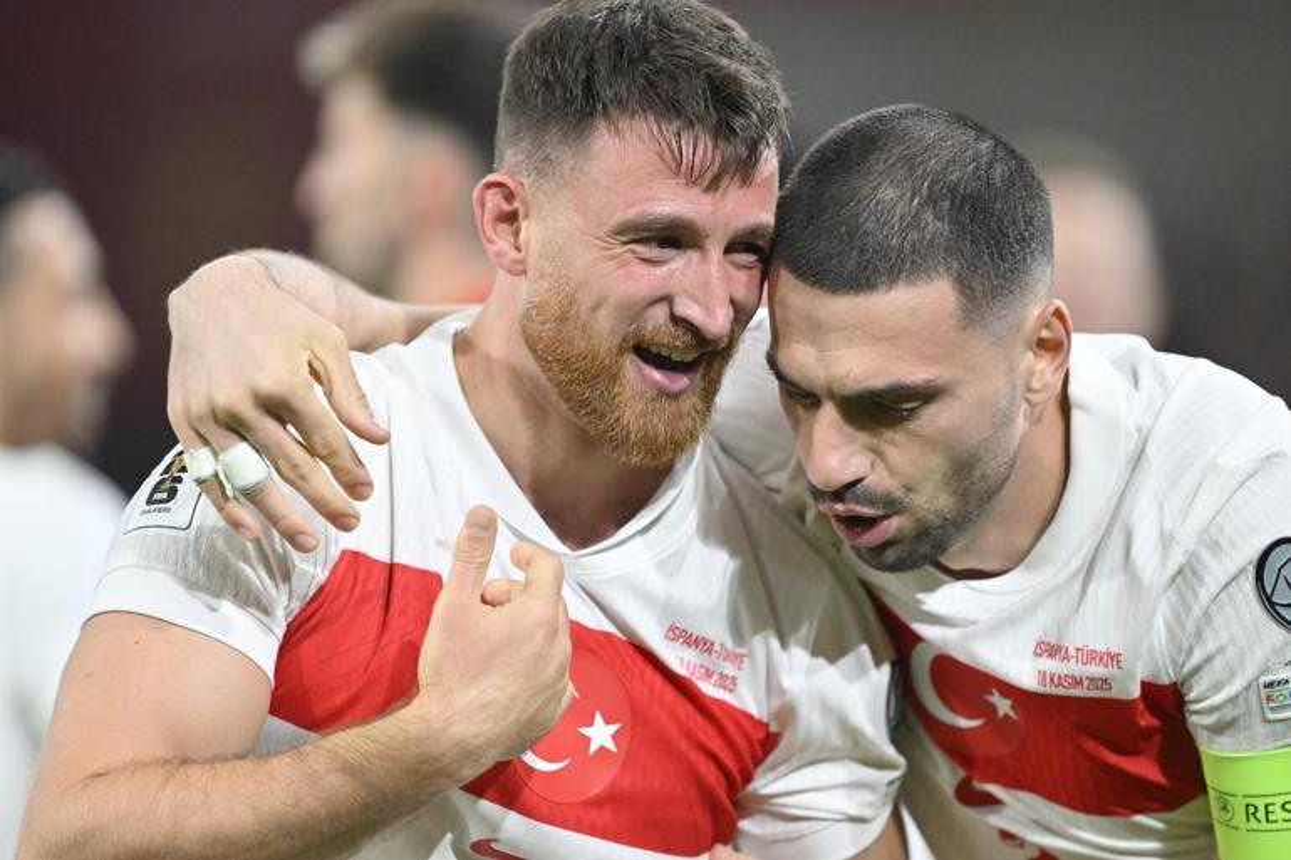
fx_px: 14340
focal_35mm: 400
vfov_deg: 3.4
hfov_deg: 5.2
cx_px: 646
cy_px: 430
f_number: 2.8
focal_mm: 400
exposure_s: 1/2000
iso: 4000
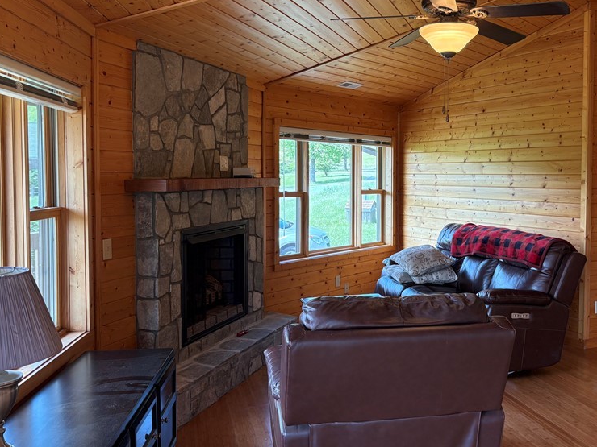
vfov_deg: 39.6
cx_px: 378
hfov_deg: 50.8
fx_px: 621
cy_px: 202
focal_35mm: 36
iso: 125
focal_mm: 5.96
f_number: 1.6
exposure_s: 1/133
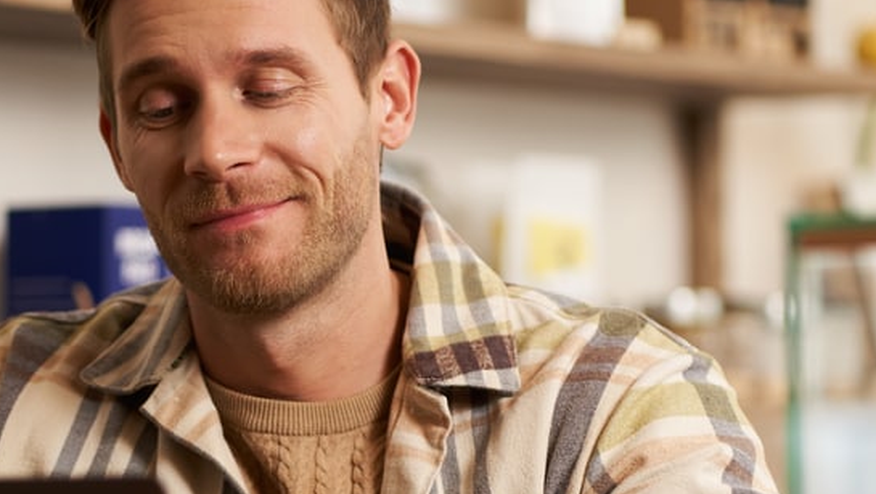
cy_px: 350
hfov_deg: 10.3
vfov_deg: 5.8
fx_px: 4856
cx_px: 379
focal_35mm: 209
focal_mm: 85
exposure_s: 1/125
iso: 200
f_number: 2
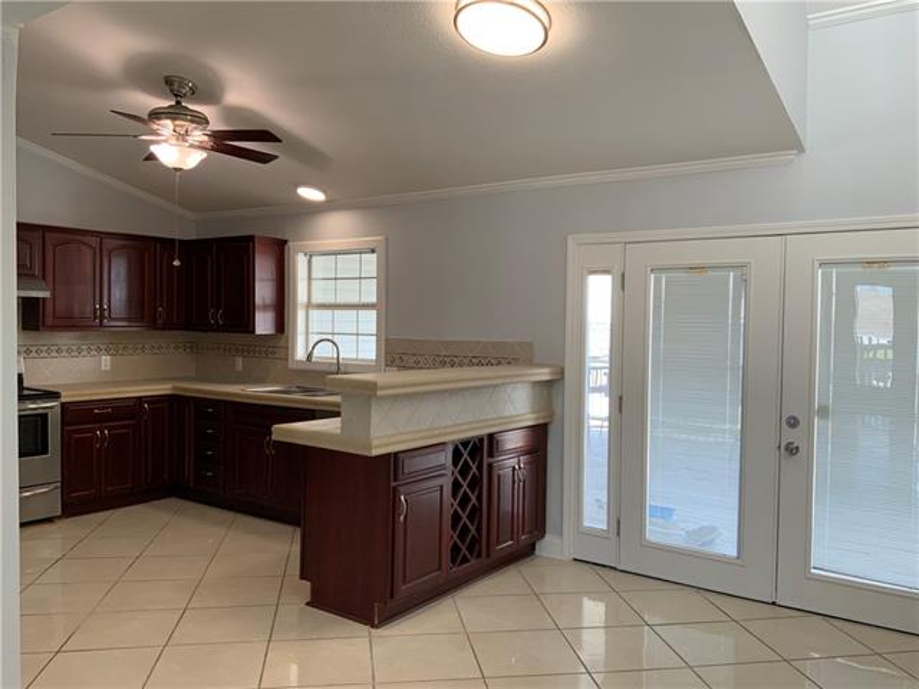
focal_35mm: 29
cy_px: 344
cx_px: 460
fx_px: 770
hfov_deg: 61.7
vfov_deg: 48.2
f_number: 1.8
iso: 64
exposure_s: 1/120
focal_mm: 3
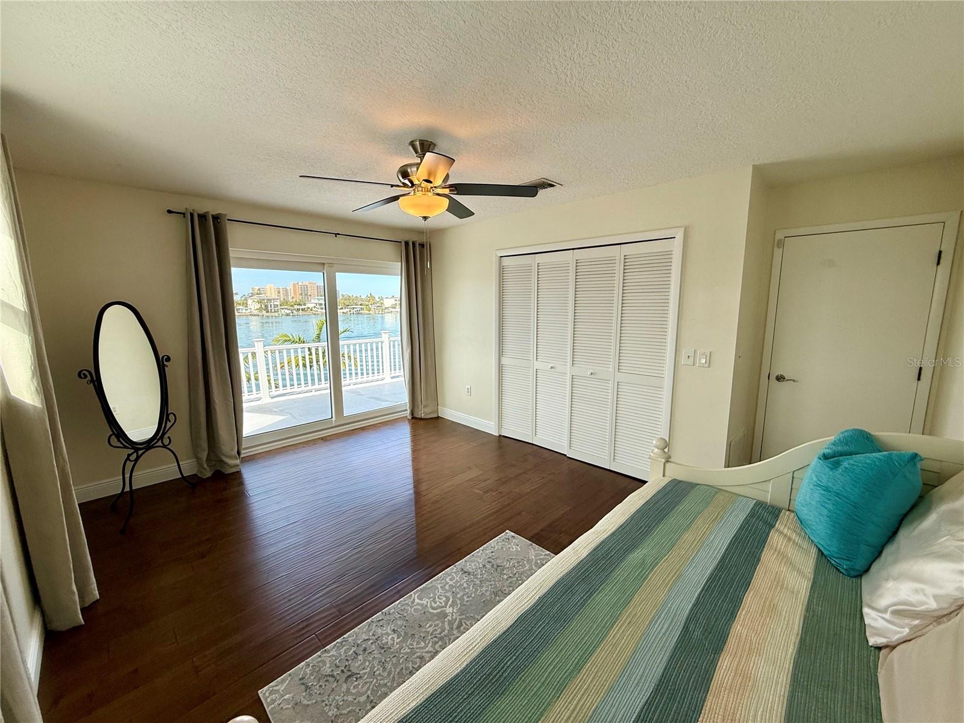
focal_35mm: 14
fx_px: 390
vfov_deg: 85.7
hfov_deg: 102.1
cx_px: 482
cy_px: 362
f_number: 2.2
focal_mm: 2.22
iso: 50
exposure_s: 1/405
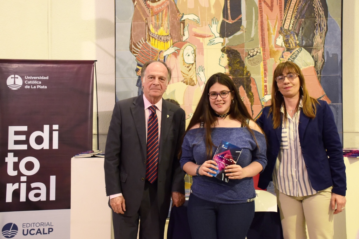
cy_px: 120
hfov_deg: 47.9
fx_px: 404
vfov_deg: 33.0
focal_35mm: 40
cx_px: 180
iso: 1600
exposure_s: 1/40
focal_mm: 27
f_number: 5.6
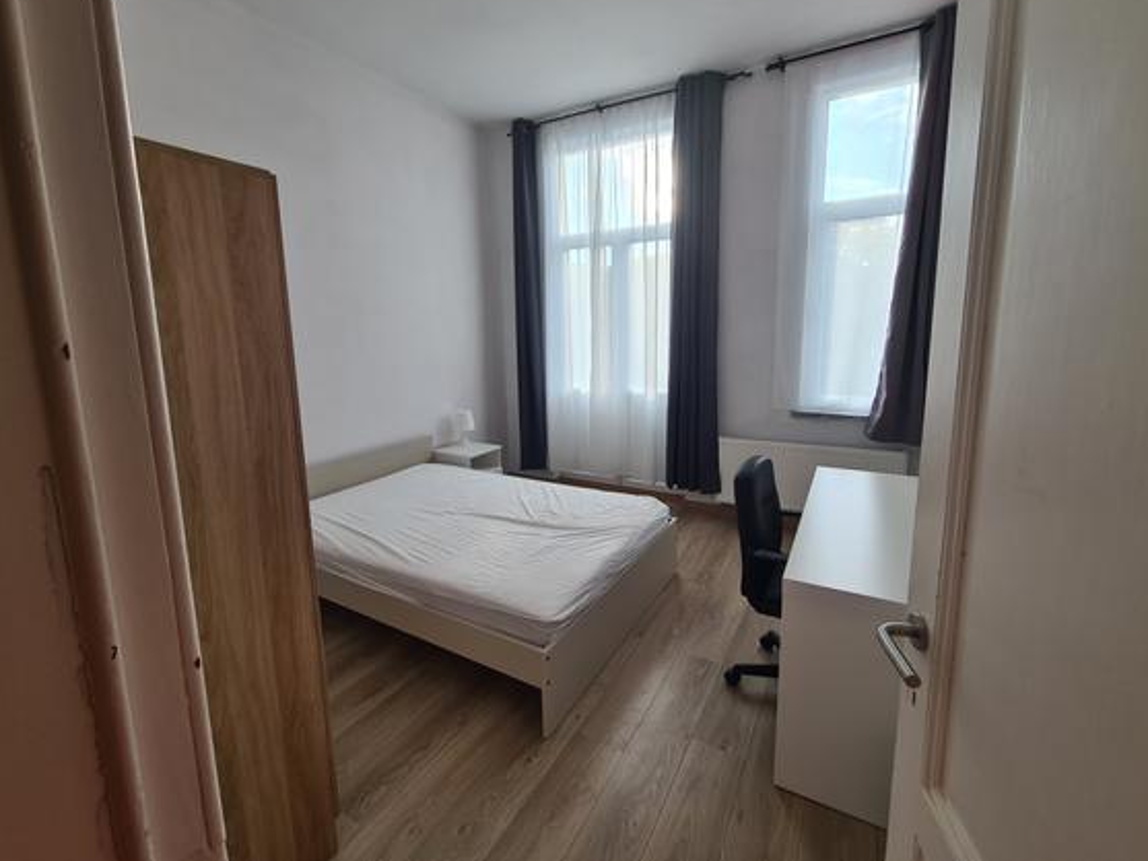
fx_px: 464
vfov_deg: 85.6
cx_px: 565
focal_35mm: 14
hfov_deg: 102.0
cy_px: 400
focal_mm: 2.2
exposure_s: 1/167
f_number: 2.2
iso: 50
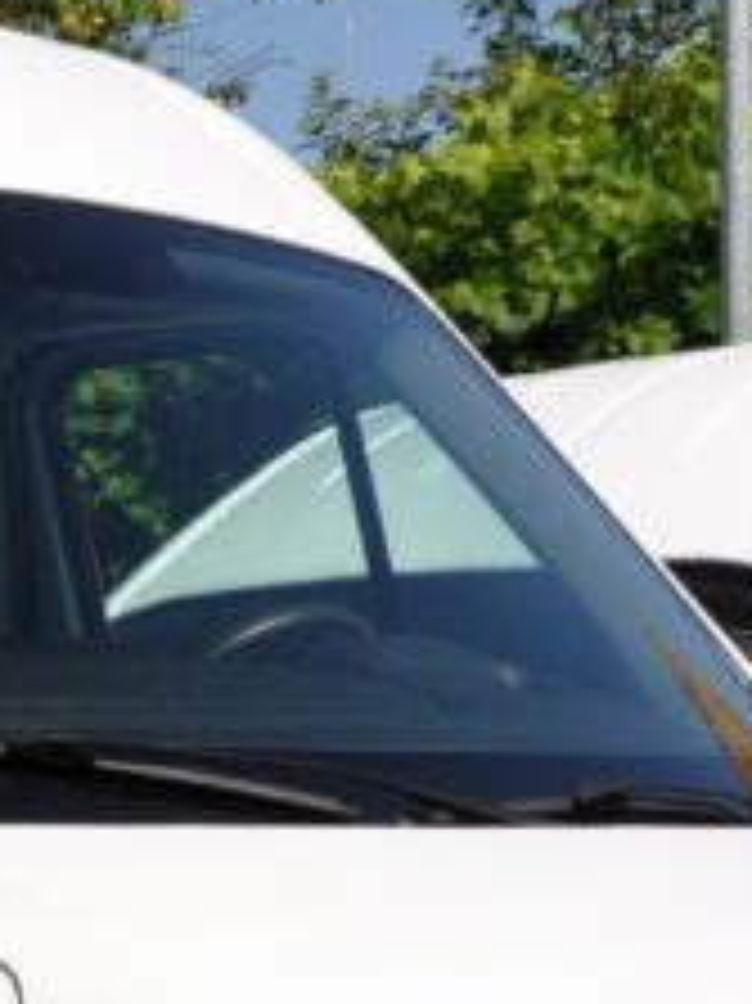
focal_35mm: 172
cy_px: 959
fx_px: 4987
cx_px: -590
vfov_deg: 11.4
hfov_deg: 8.3
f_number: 10
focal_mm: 26
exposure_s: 1/400
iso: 500
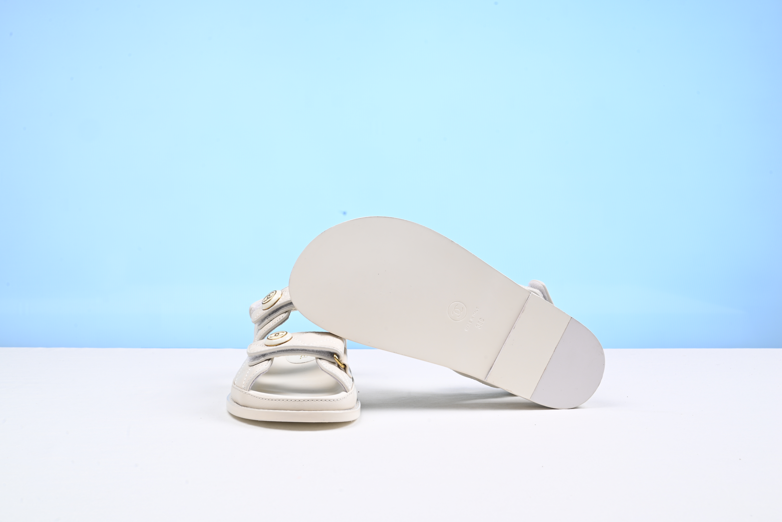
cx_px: 391
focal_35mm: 41
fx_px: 891
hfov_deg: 47.4
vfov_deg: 32.7
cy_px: 261
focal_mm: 41
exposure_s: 1/2
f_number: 16
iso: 100
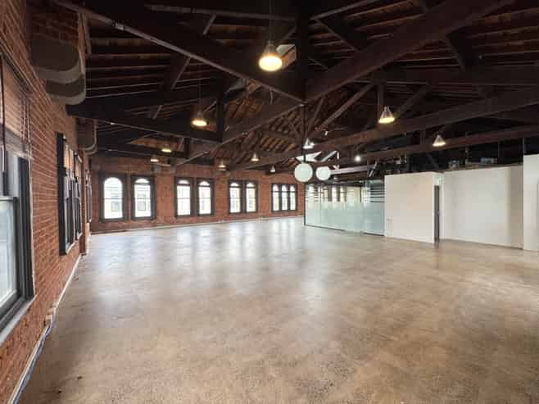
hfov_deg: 102.1
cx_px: 270
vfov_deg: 85.6
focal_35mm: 14
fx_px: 218
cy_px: 202
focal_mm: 2.22
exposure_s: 1/99
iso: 125
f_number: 2.2
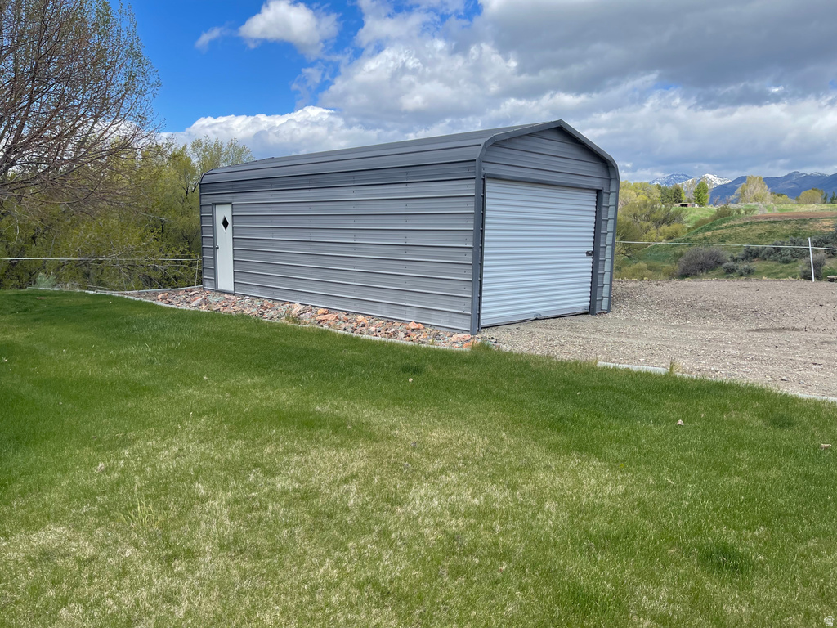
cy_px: 314
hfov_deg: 69.4
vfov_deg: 54.9
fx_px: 604
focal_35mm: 25
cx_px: 418
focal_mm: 5.1
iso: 32
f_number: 1.6
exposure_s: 1/2387
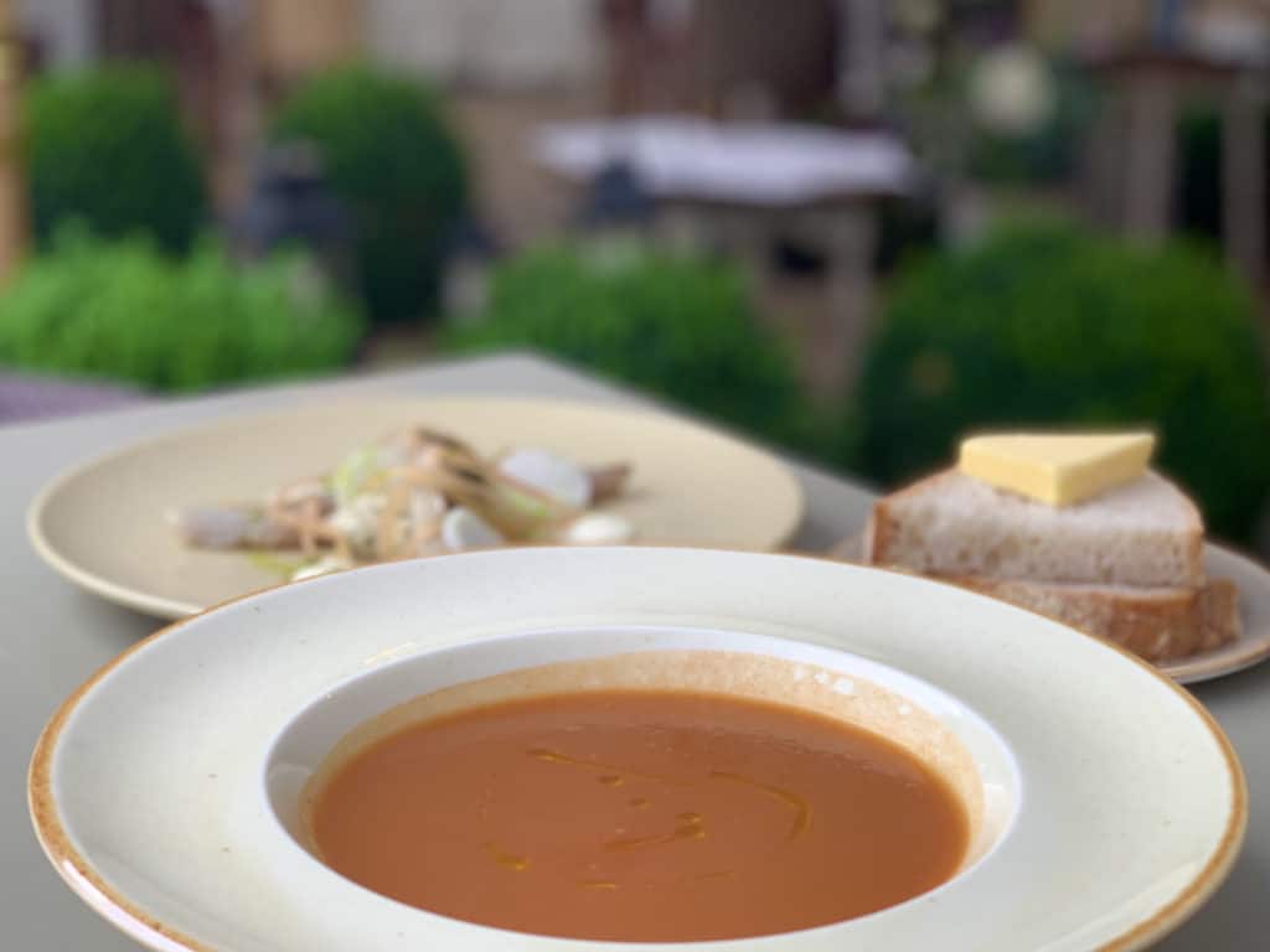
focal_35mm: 52
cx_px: 635
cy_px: 476
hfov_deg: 36.8
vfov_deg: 28.0
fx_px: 1908
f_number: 2.4
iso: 16
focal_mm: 6
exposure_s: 1/126
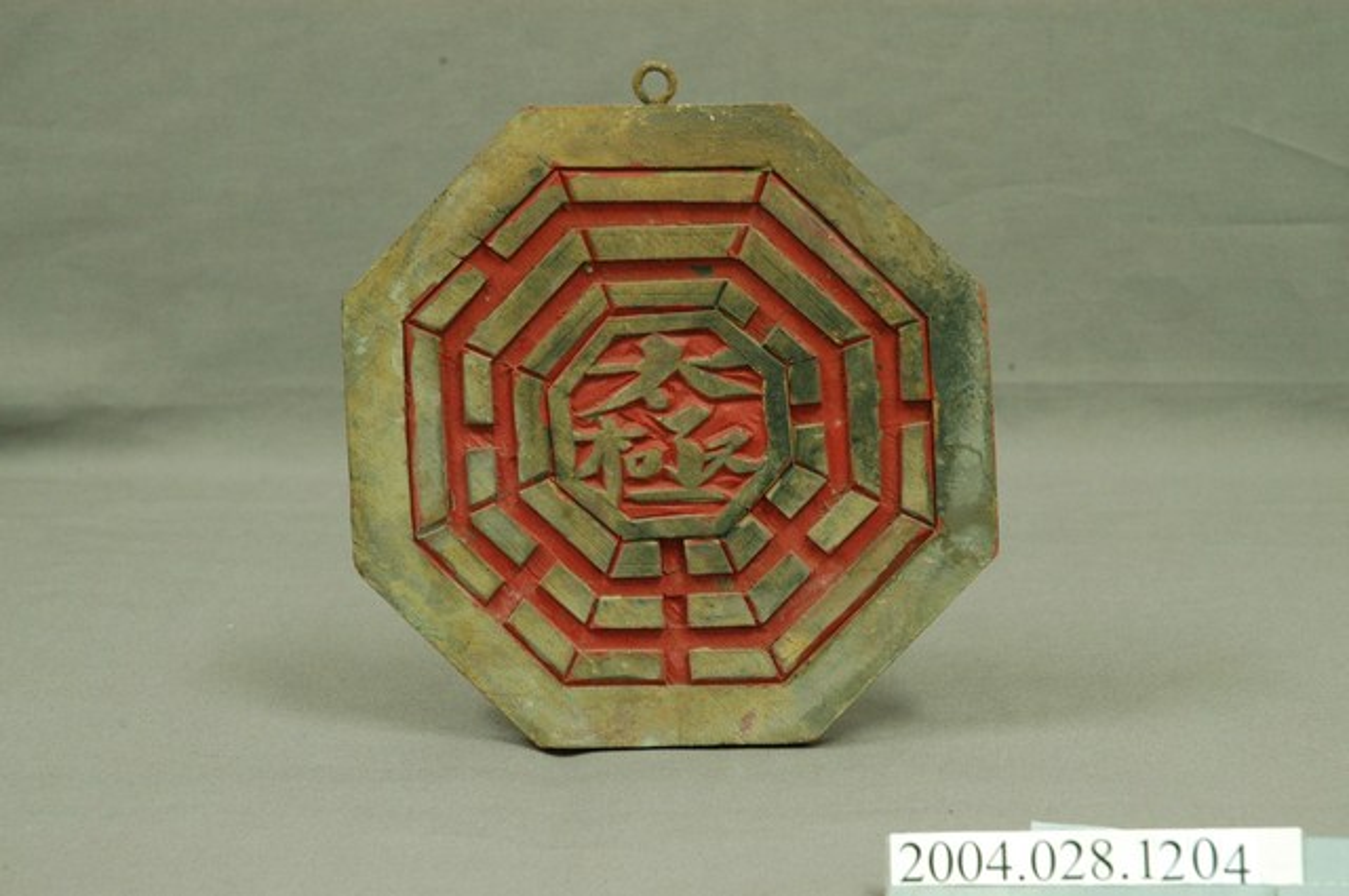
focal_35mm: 105
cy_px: 448
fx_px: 3930
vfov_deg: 13.0
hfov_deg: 19.5
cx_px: 674
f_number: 9
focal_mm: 70
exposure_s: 1/5
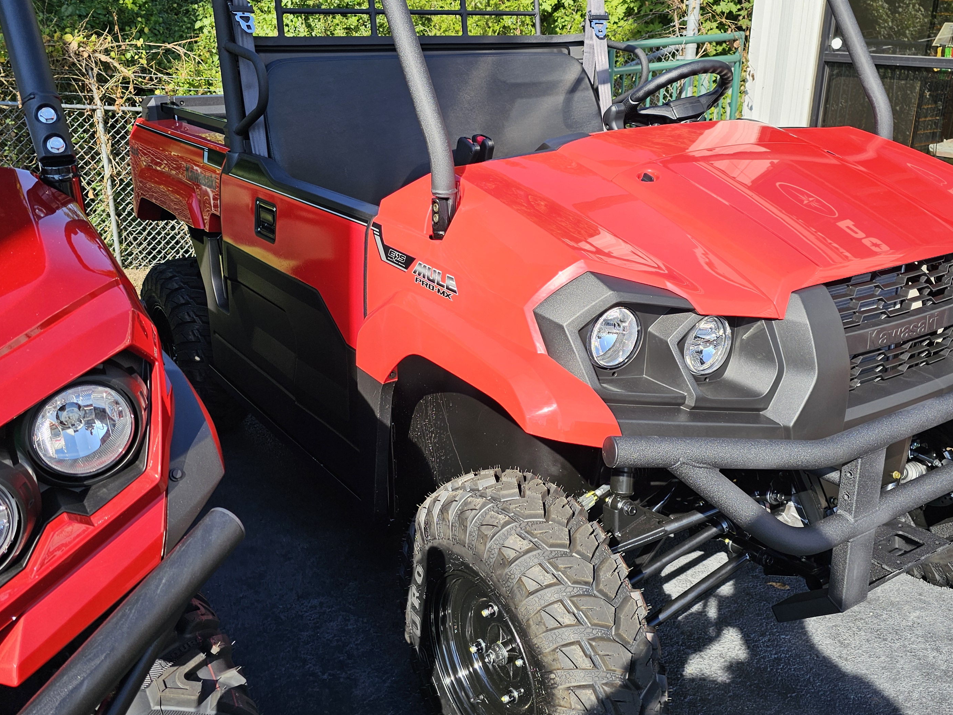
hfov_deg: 55.4
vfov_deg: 42.8
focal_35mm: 33
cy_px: 307
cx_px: 478
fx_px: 909
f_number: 1.7
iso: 10
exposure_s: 1/357
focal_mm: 6.3
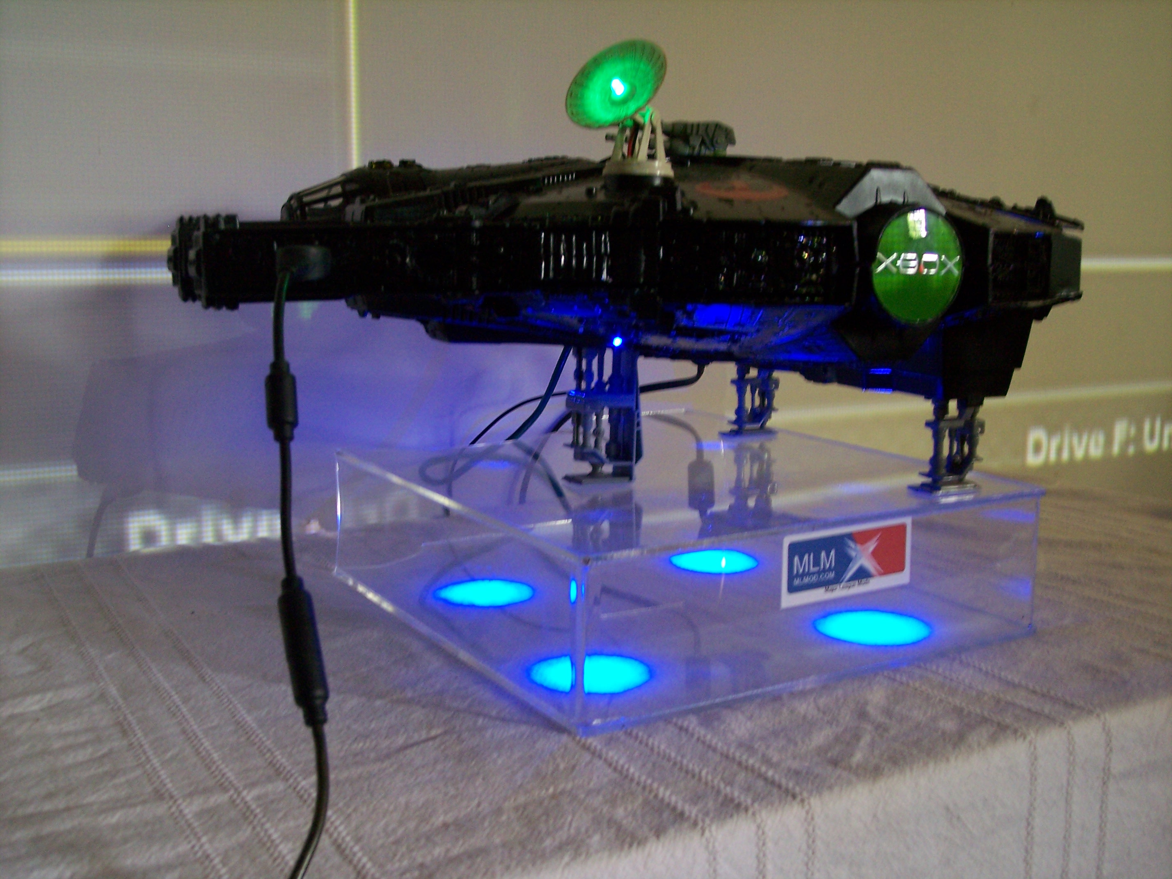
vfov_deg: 36.8
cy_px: 440
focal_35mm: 39
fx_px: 1320
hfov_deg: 47.9
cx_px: 586
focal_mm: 8
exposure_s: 1/8
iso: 200
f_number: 3.4
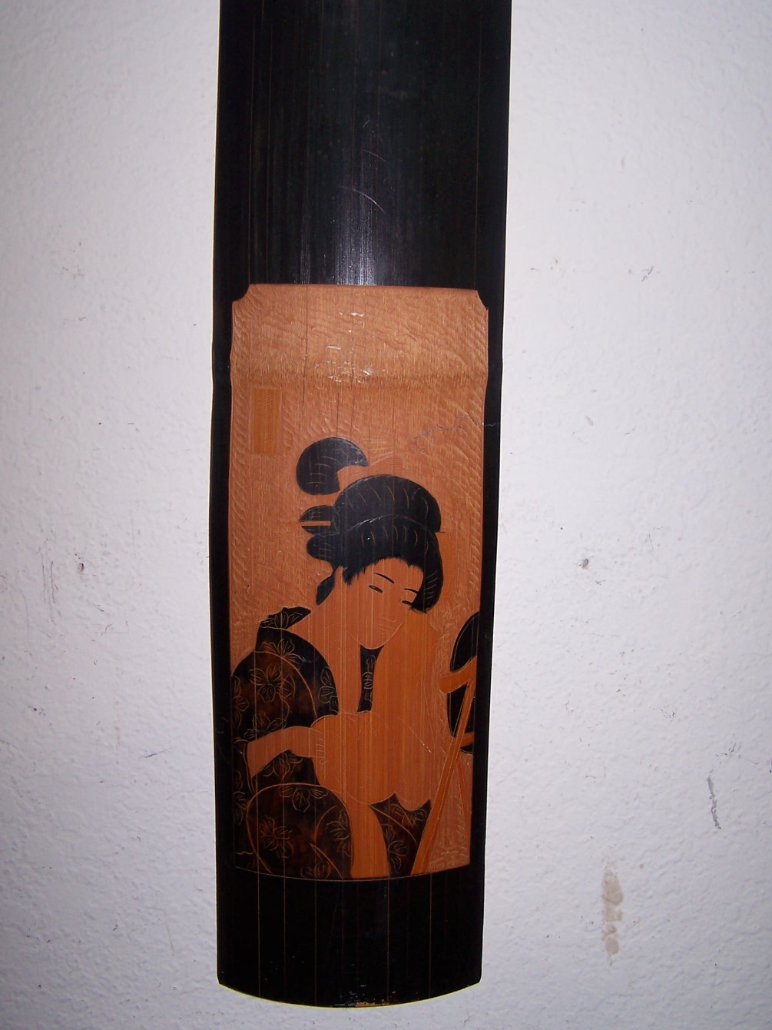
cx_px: 361
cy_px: 513
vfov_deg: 42.9
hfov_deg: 32.9
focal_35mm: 44
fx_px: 1308
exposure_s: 1/60
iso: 80
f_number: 2.8
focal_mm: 6.3
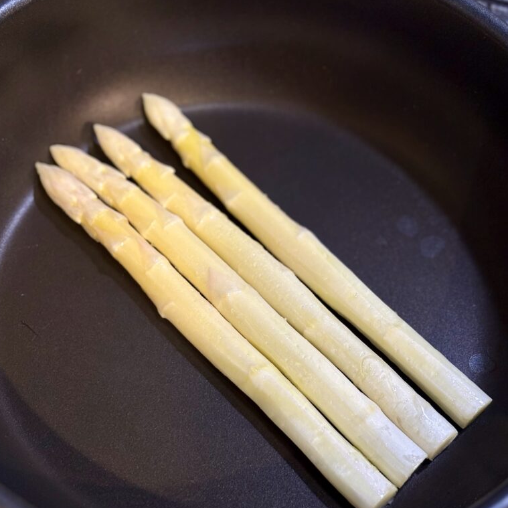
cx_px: 252
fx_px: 1029
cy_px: 319
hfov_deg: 27.7
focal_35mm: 62
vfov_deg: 27.6
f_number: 1.6
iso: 64
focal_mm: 5.96
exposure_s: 1/50
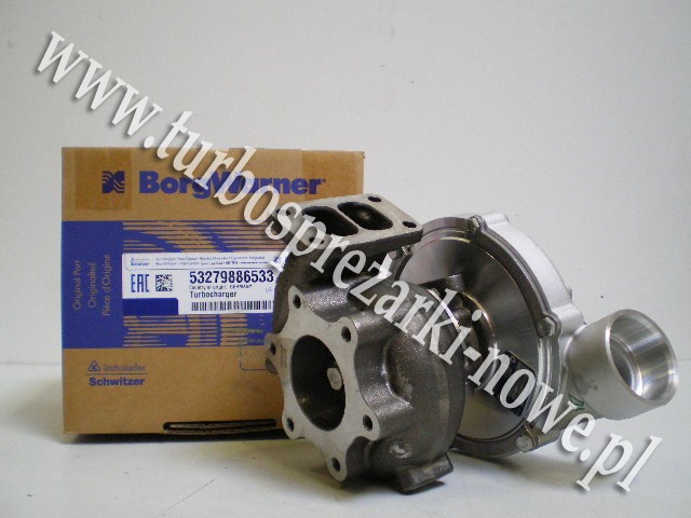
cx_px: 346
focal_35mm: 38
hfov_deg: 49.0
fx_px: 759
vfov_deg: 37.7
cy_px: 259
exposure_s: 1/20
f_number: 3.1
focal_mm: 6.3
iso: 400
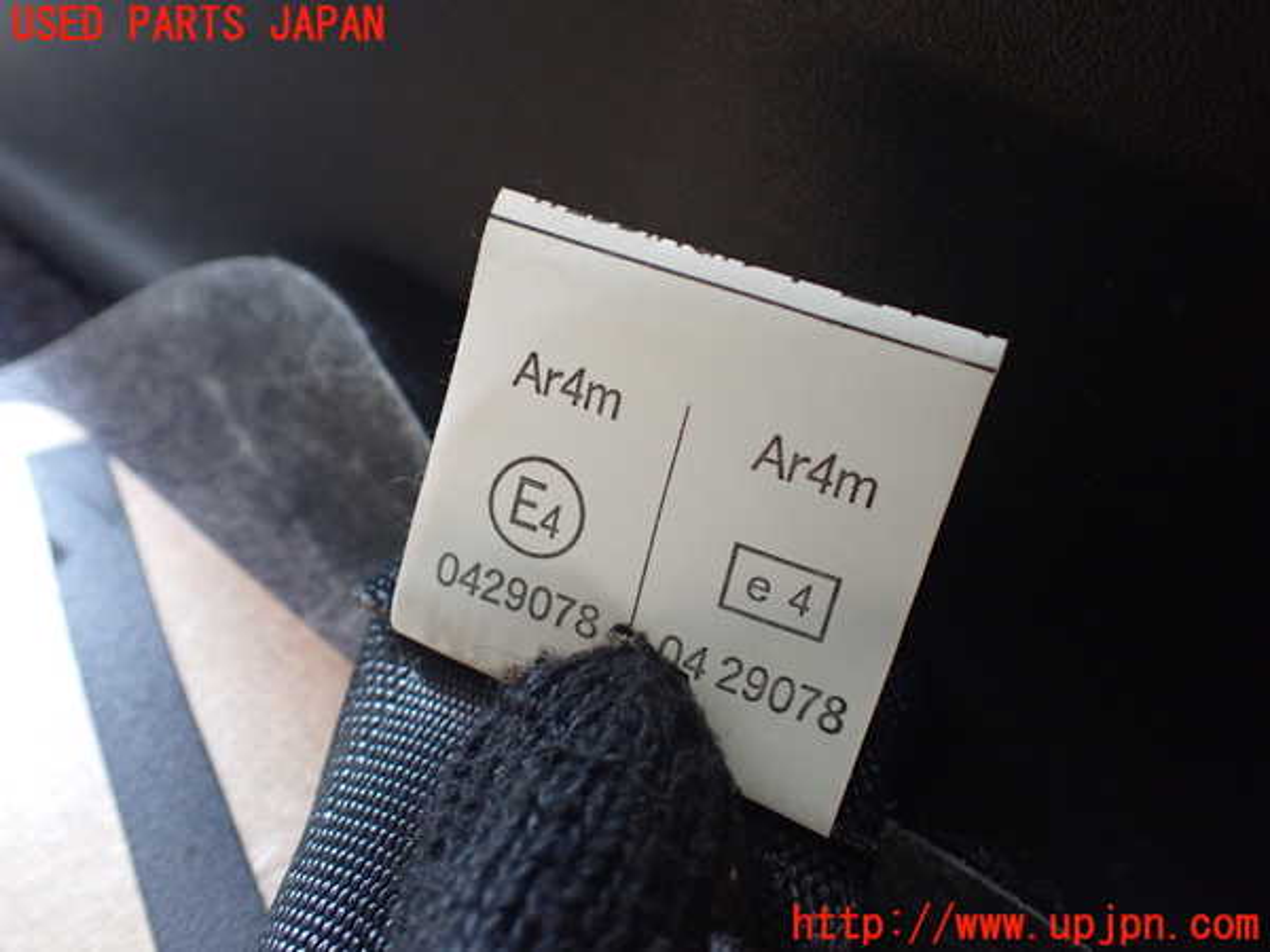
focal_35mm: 30
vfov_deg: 46.8
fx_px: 1101
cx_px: 635
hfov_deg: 60.0
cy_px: 476
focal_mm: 5.4
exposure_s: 1/125
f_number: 2.3
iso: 800
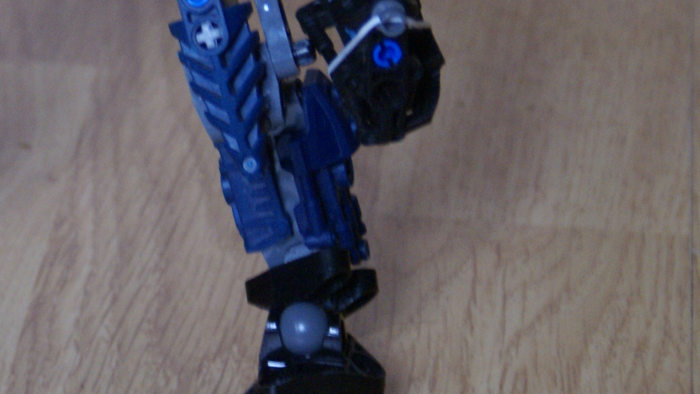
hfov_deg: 9.3
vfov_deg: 5.2
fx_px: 4306
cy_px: -90
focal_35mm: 232
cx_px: 99
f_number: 5.6
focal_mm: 60
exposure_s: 1/10
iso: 400
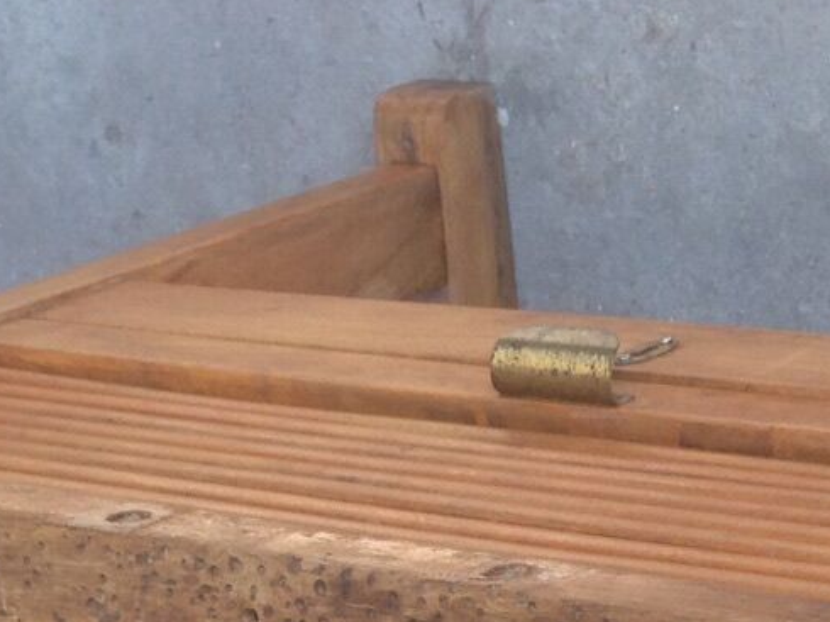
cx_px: 603
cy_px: 1286
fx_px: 3307
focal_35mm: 138
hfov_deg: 14.3
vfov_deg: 9.9
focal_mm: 4.12
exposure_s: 1/60
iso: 50
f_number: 2.4
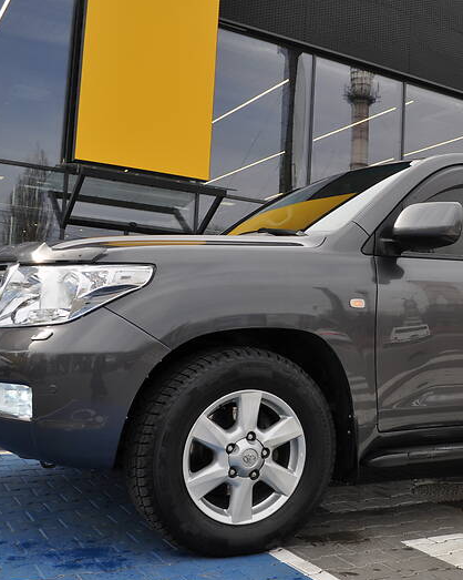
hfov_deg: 33.9
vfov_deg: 42.9
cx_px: 366
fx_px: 737
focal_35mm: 43
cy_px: 292
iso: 200
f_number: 8
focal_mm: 20
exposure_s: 1/250
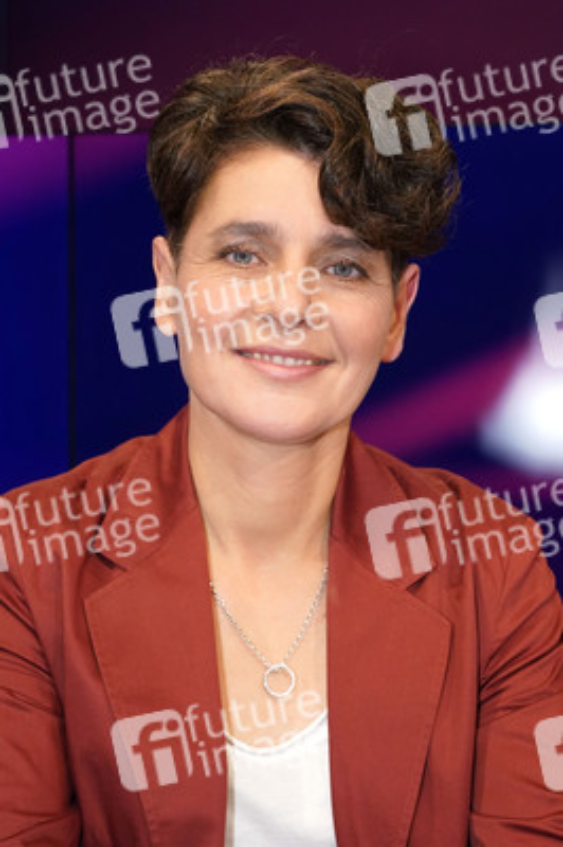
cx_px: 282
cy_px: 424
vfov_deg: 42.8
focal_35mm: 46
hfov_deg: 29.2
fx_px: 1081
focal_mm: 46
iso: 2000
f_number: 5.6
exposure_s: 1/125
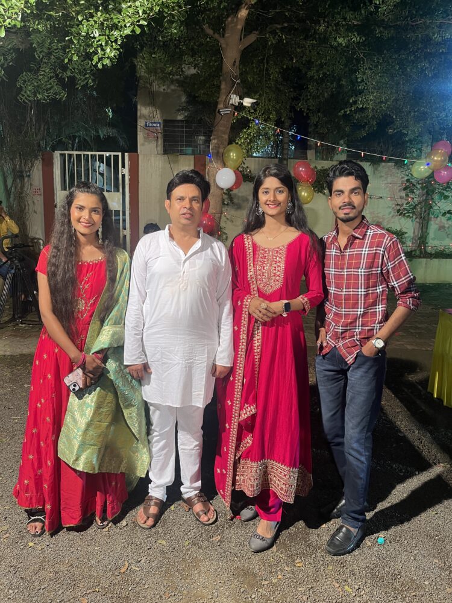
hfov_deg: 53.1
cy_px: 302
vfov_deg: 67.3
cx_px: 226
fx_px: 453
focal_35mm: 26
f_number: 1.6
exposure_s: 1/50
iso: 125
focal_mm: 5.1
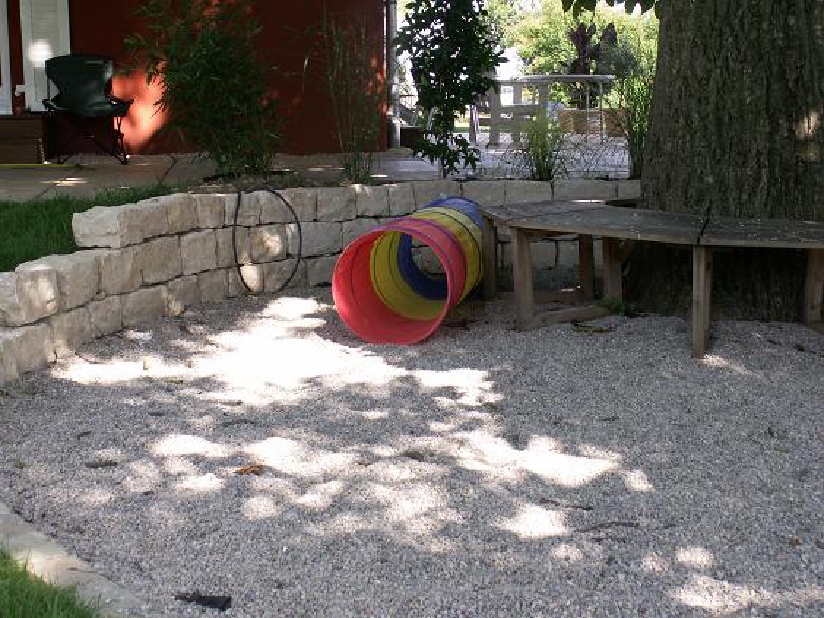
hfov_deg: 34.9
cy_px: 309
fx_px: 1309
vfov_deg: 26.6
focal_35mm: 55
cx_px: 412
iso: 50
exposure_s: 1/80
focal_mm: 9.2
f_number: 4.5
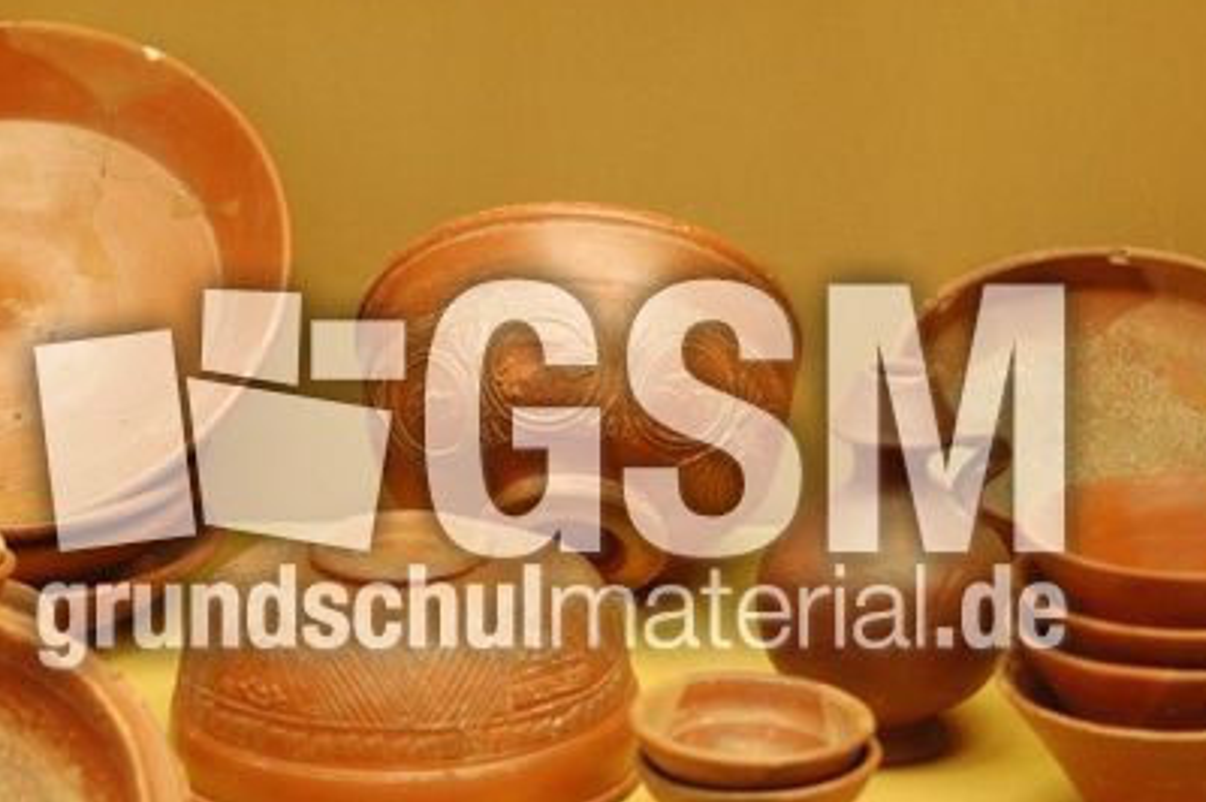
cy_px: 473
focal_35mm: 202
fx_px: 6749
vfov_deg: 6.8
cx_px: 552
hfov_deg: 10.2
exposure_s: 1/125
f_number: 2.8
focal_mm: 105
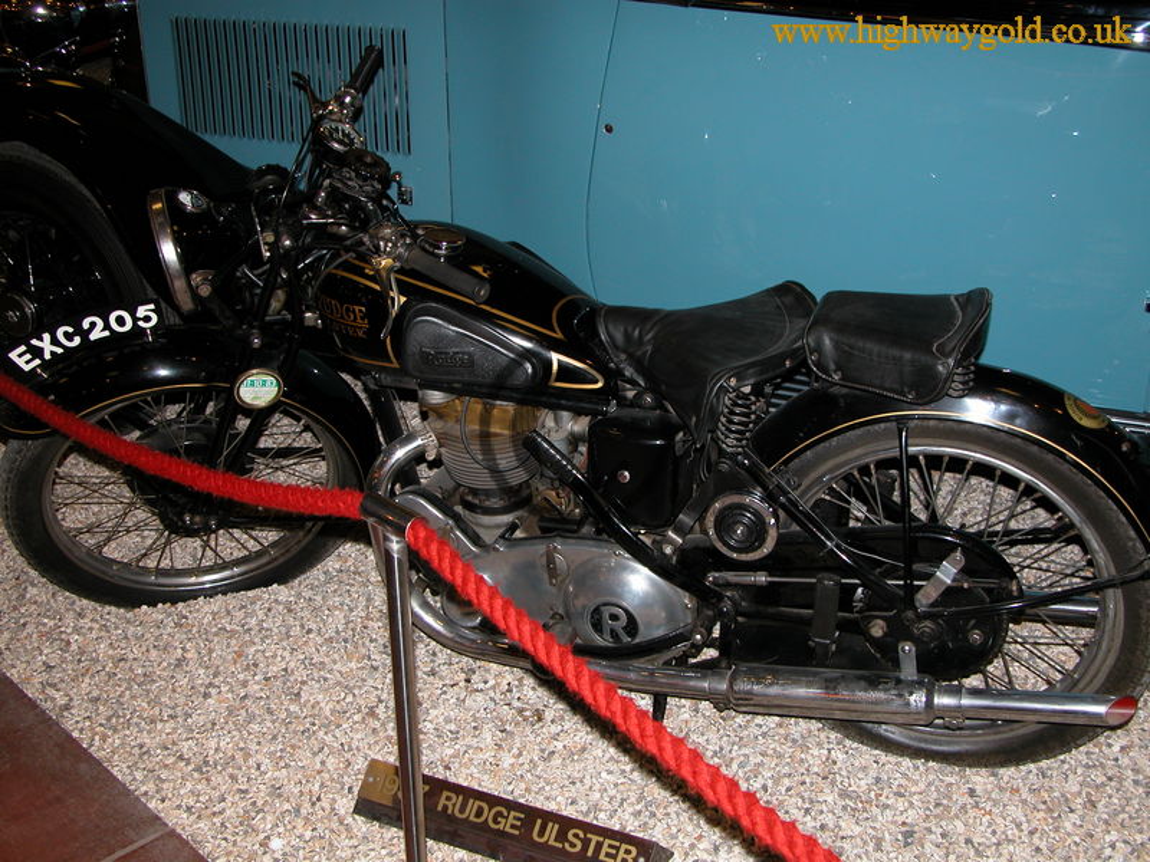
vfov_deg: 34.3
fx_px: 1395
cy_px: 431
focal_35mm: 42
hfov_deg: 44.8
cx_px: 575
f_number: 2.9
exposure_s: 1/60
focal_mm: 10.7
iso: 100
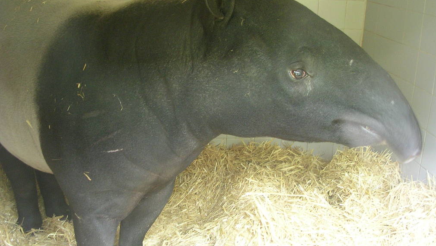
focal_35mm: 42
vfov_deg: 28.3
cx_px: 221
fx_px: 486
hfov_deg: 48.3
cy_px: 112
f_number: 2.8
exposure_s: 1/3.2
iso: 100
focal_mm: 5.8
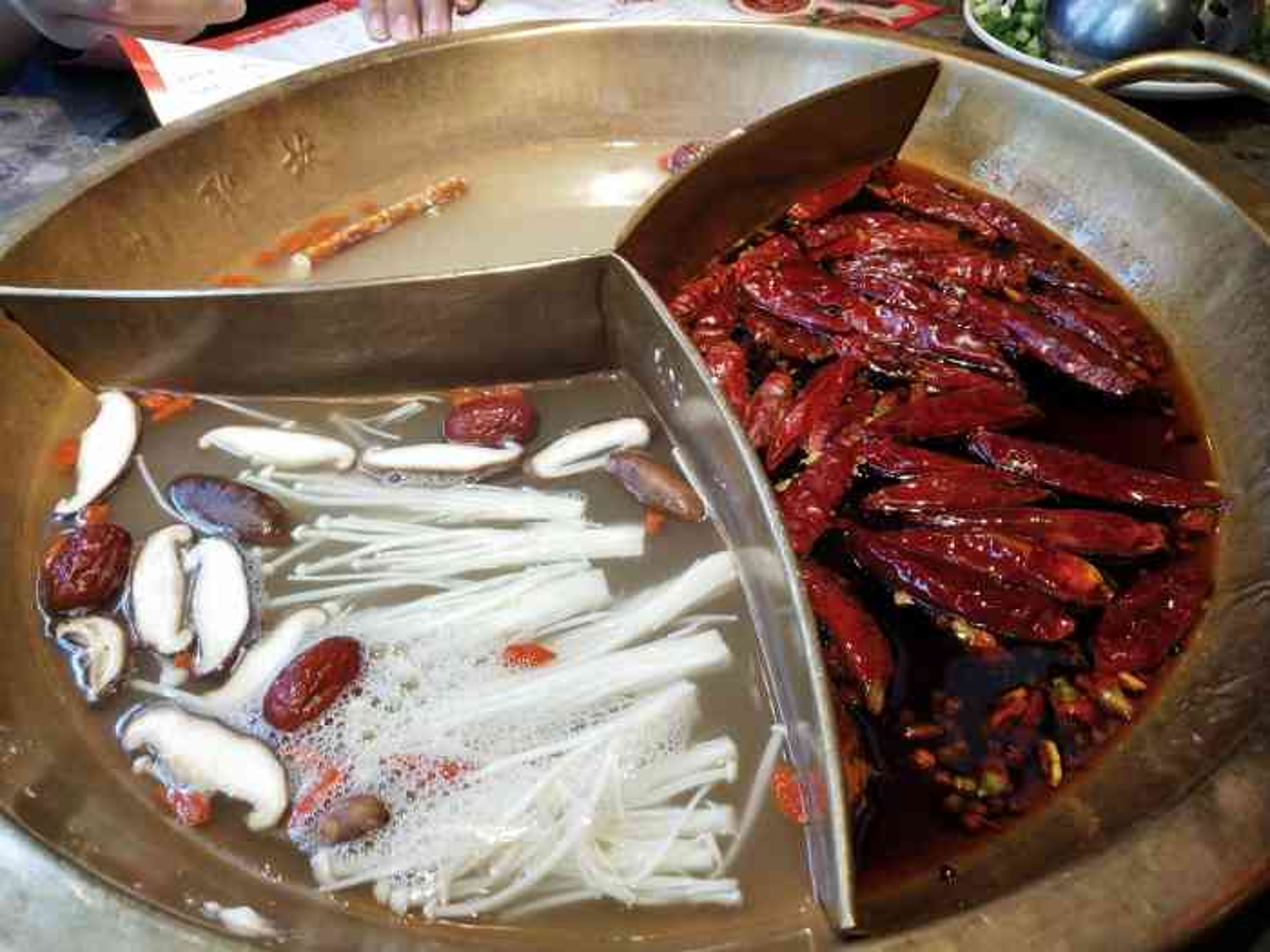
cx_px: 635
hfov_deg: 60.0
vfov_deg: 46.8
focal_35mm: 30
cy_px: 476
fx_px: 1101
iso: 233
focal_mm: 3.95
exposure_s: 1/100
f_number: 1.8
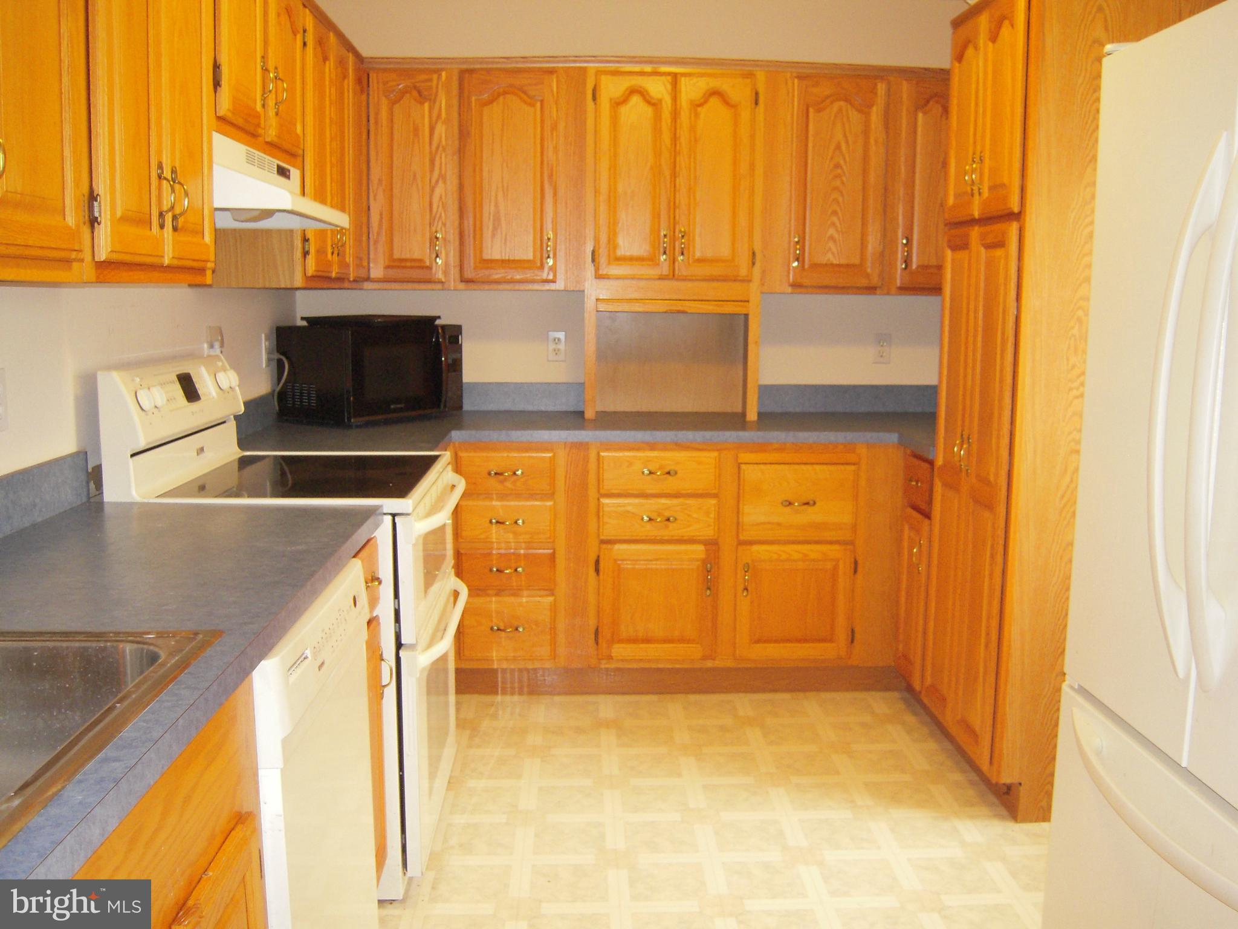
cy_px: 464
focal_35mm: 31
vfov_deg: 45.4
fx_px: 1109
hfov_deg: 58.4
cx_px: 619
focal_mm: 5.6
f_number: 2.8
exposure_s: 1/25
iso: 400
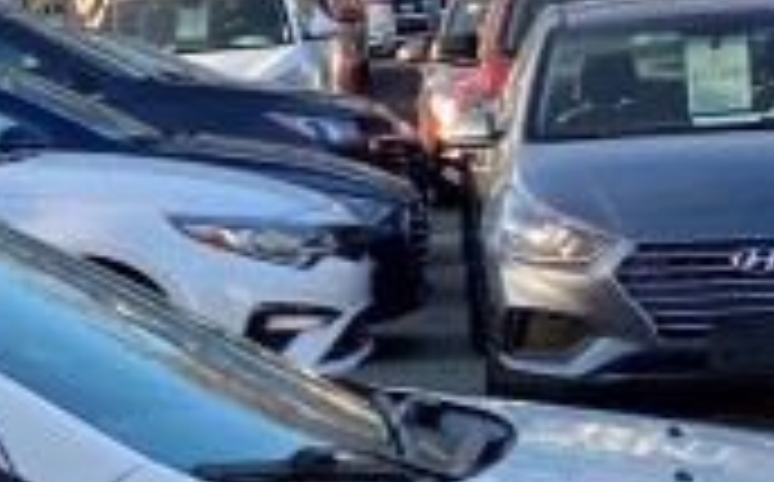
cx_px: -423
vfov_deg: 7.3
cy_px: 626
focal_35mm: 177
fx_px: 3729
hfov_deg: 11.3
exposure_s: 1/247
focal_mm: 3.99
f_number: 1.8
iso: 20
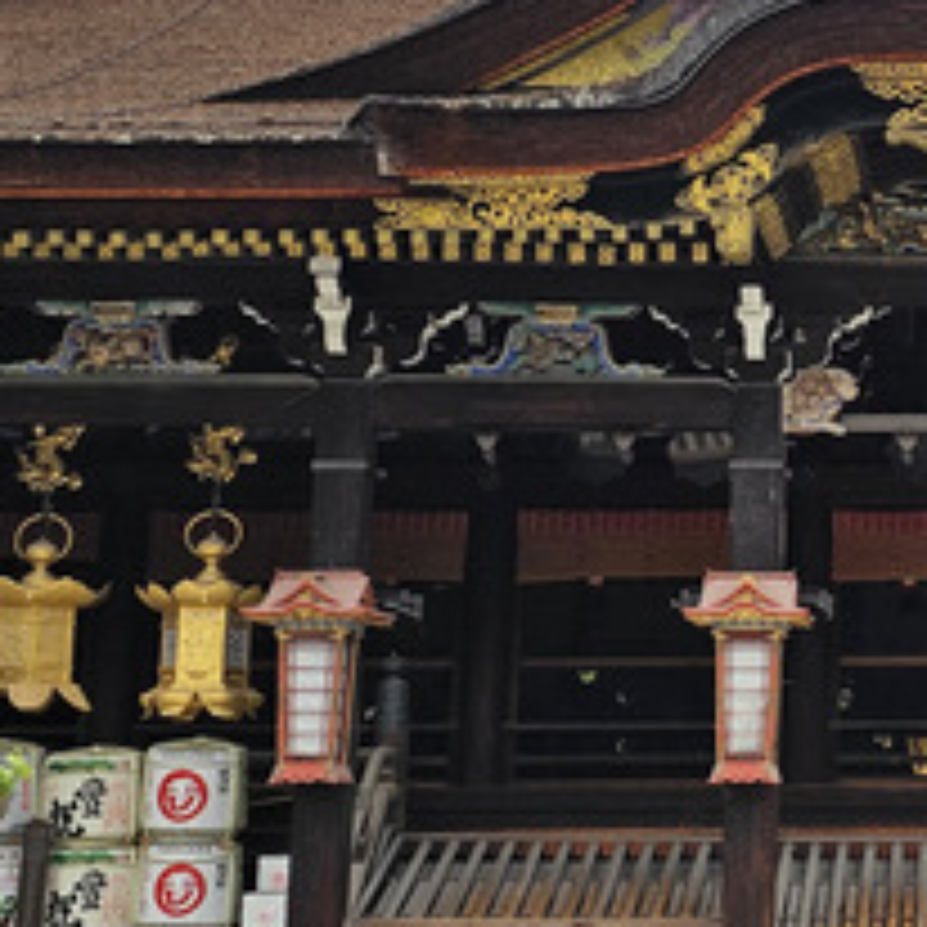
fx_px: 2394
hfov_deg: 20.9
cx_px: 999
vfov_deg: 21.9
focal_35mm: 79
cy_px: 396
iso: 16
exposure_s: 1/550
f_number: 1.7
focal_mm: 6.3
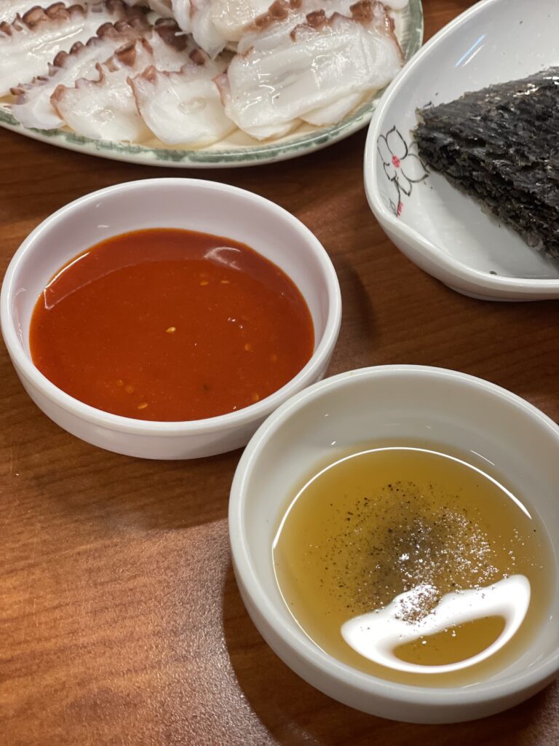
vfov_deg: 36.8
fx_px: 1120
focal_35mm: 52
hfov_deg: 28.0
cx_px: 280
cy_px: 373
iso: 250
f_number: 2
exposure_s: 1/120
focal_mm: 6
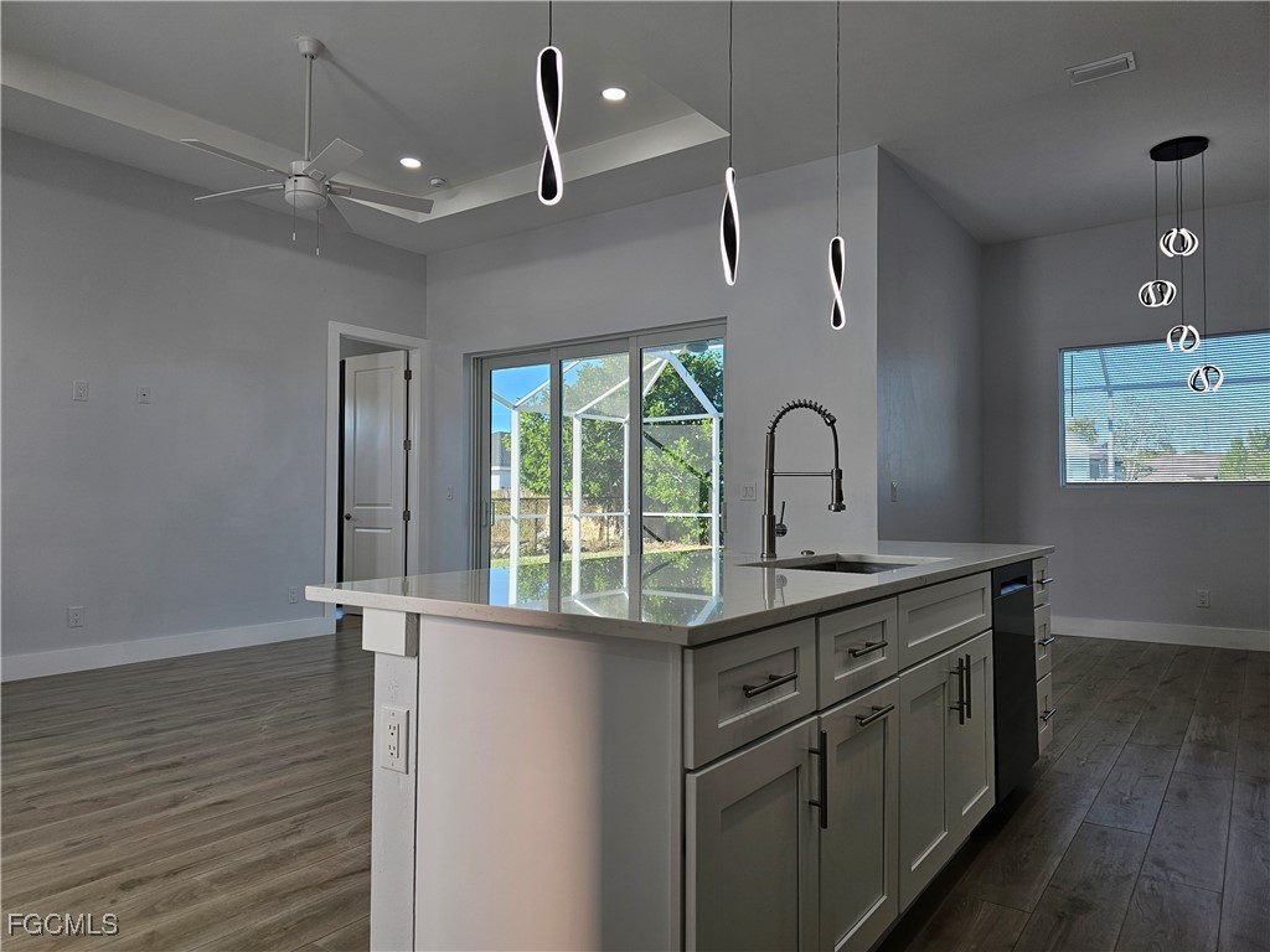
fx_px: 844
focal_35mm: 23
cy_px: 476
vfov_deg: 58.9
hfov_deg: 73.9
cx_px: 635
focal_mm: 6.3
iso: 25
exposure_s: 1/120
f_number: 1.7
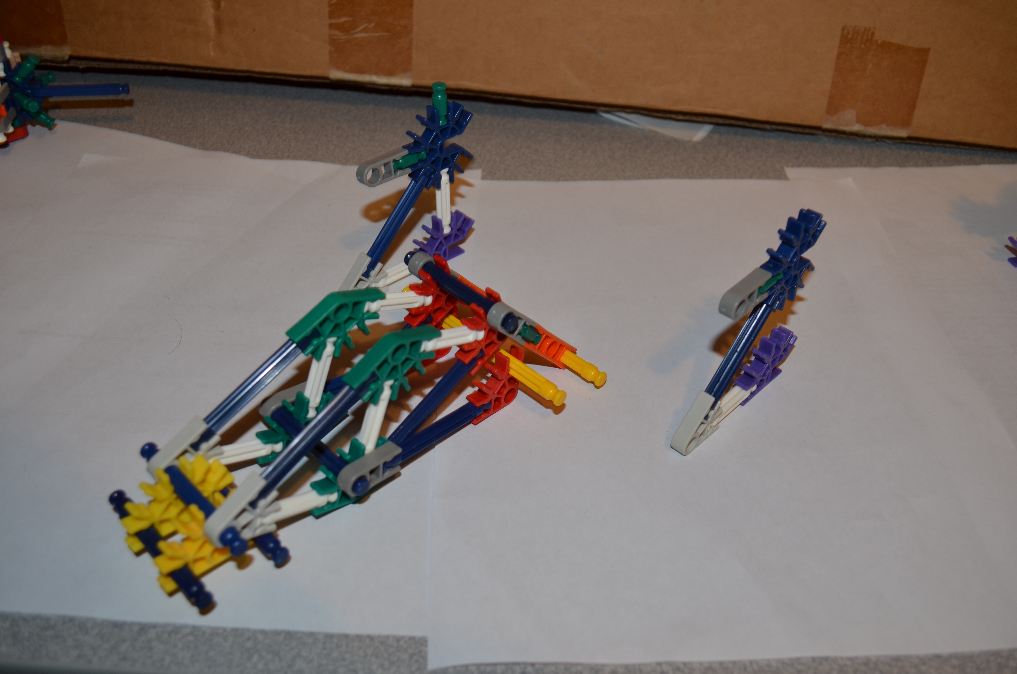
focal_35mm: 33
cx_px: 508
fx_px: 930
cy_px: 337
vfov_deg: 39.8
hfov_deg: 57.3
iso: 200
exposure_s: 1/30
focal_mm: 22
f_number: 5.6
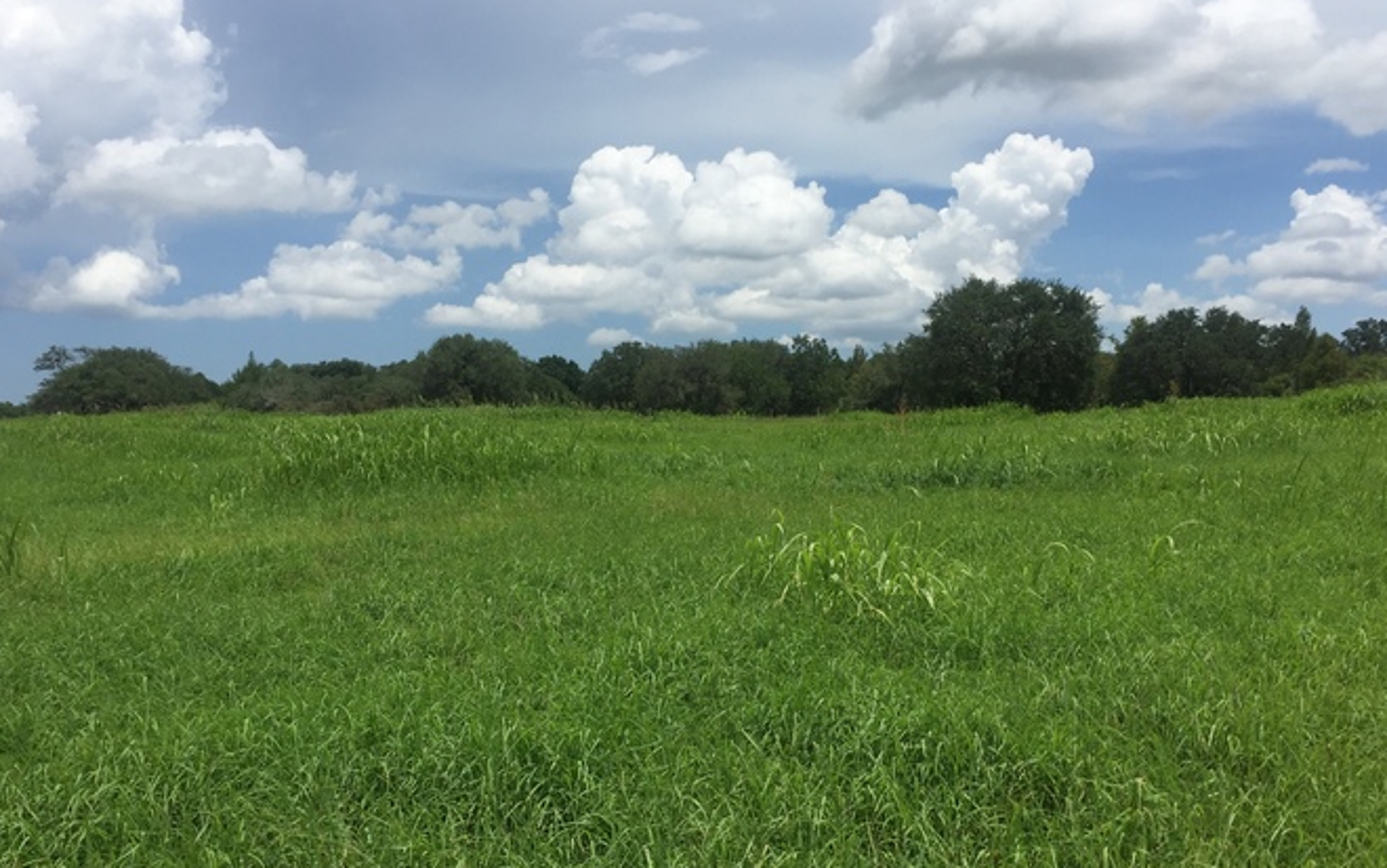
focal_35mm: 36
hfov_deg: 54.0
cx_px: 688
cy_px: 477
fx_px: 1361
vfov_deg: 35.3
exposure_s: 1/3968
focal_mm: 4.15
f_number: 2.2
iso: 32
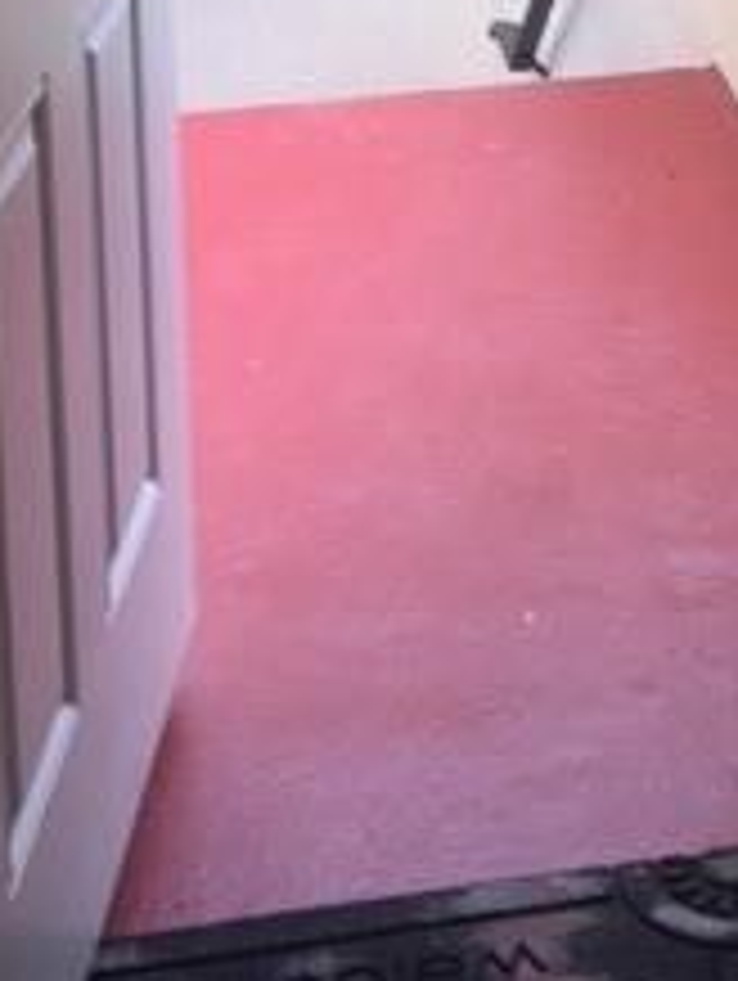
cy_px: -288
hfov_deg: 17.1
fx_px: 2412
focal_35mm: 85
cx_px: 675
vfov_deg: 20.9
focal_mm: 4.15
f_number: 2.2
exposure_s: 1/60
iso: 25
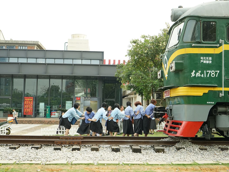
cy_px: 86
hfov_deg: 38.9
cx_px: 127
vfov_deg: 29.7
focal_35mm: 49
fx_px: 324
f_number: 8
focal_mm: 45
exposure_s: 1/400
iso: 1000
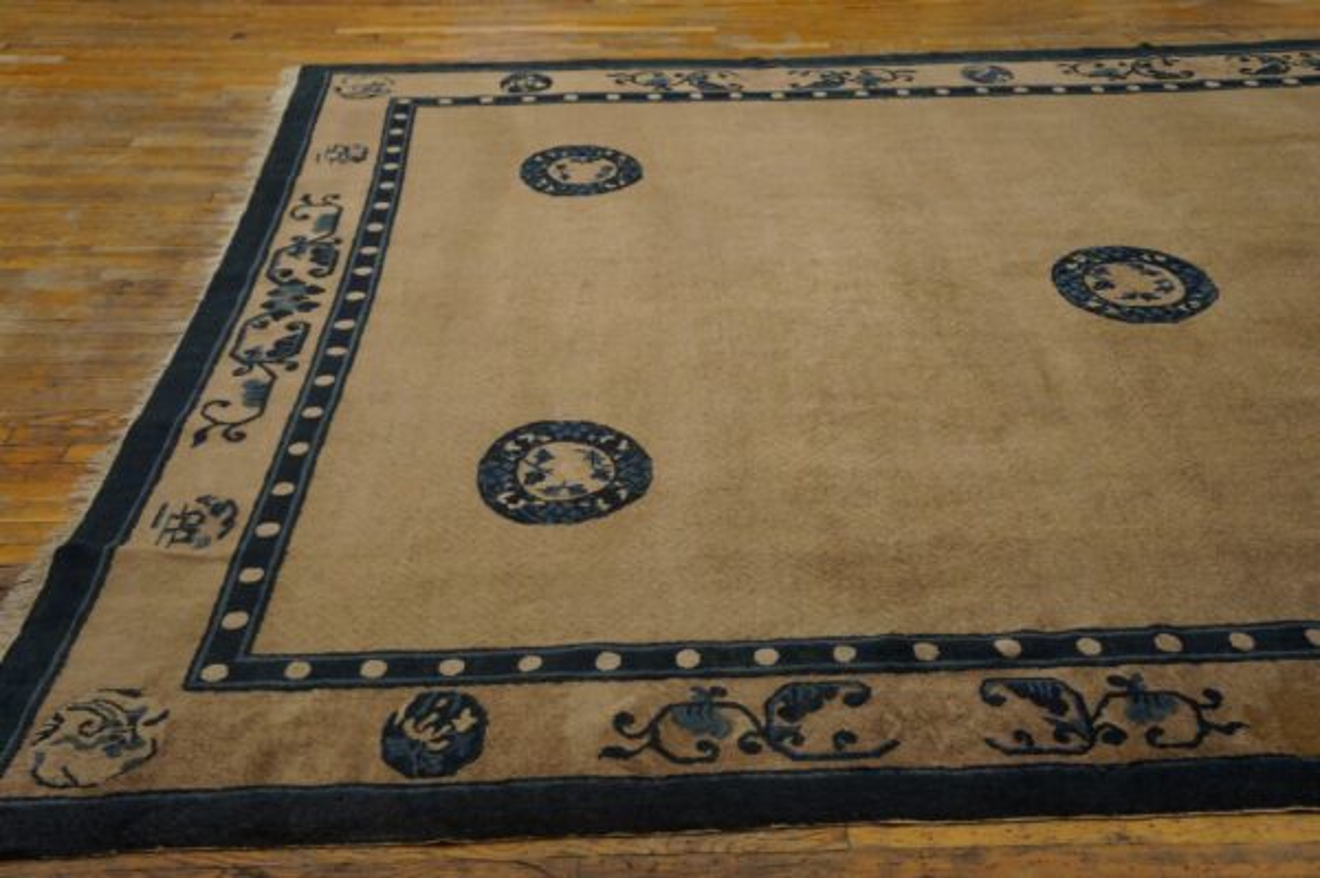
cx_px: 660
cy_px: 439
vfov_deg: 34.2
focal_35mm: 39
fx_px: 1429
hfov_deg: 49.6
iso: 1600
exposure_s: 1/160
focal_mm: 26
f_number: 4
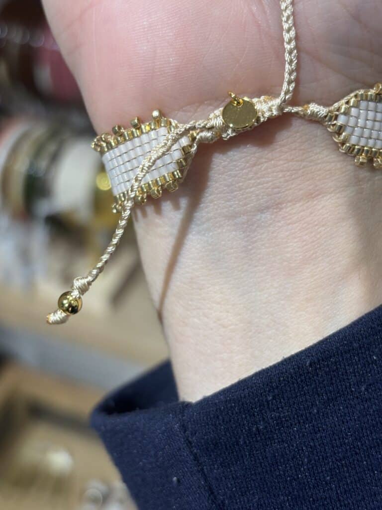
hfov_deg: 28.0
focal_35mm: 52
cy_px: 255
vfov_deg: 36.8
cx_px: 191
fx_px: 765
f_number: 1.6
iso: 64
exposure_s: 1/100
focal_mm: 5.96
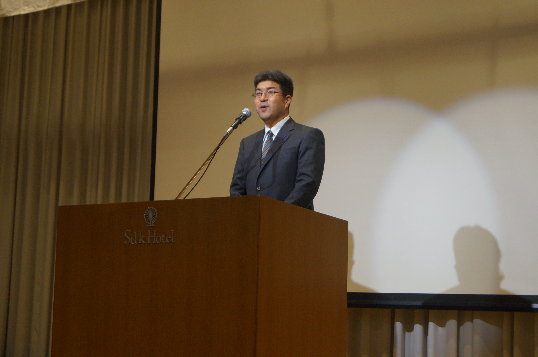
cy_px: 178
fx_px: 1120
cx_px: 269
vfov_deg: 18.1
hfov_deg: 27.0
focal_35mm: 75
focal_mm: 50
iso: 1600
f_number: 5.6
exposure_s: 1/160
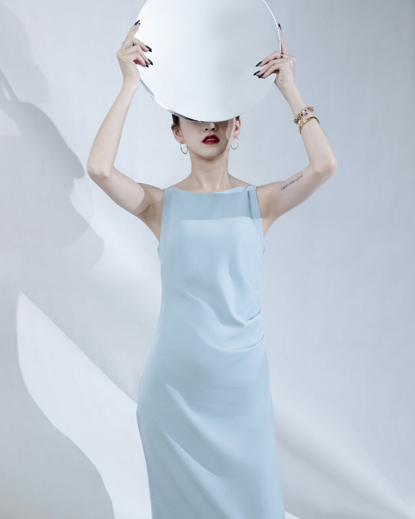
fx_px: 1013
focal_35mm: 66
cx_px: 208
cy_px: 283
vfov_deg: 28.7
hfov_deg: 23.1
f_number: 4
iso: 1250
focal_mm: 59
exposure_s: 1/80
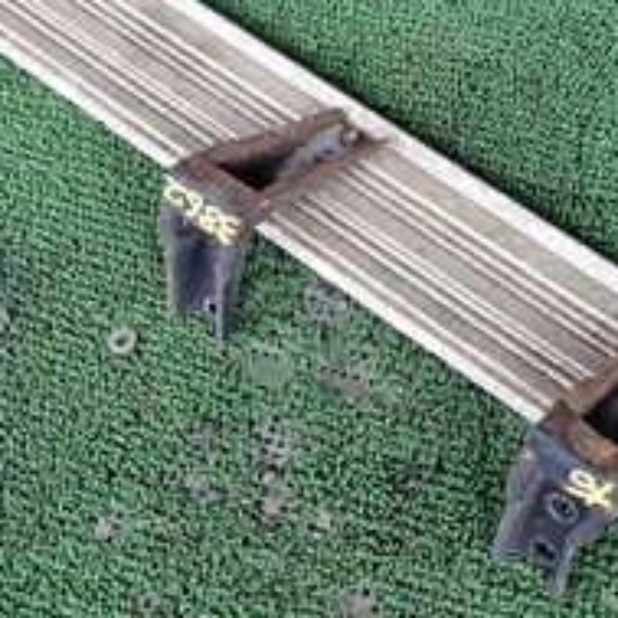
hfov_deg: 24.7
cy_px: 281
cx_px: 304
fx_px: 1414
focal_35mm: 70
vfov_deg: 24.6
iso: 400
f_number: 2
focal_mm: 4.5
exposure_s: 1/30
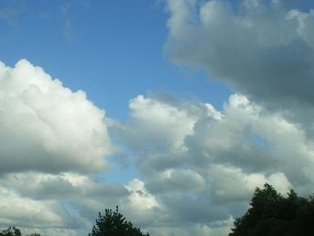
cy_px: 180
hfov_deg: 32.5
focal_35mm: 59
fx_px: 535
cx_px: 108
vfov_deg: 24.5
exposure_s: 1/320
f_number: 4.6
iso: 64
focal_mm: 6.3
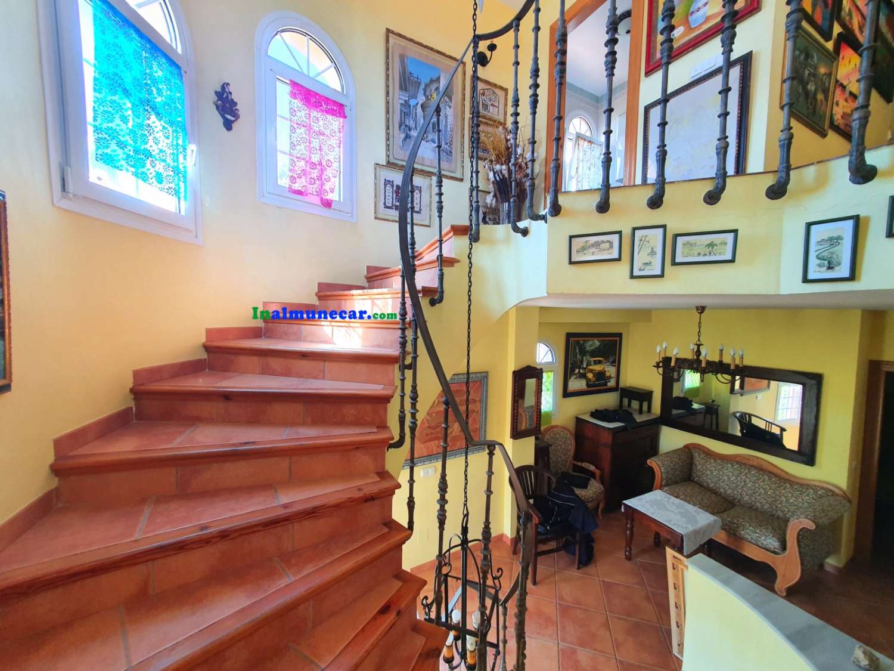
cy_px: 336
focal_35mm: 13
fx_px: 336
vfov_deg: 89.9
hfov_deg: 106.2
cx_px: 447
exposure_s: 1/50
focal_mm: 1.8
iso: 80
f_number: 2.2
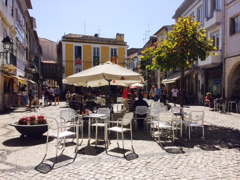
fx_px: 201
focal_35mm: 29
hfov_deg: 61.7
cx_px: 120
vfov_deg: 48.2
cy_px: 90
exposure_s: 1/3731
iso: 32
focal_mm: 4.15
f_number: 2.2
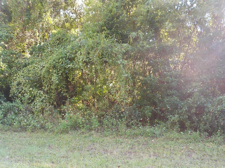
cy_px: 84
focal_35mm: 30
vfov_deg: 46.8
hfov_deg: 60.0
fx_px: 195
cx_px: 112
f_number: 3.3
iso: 125
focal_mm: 4.1
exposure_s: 1/40
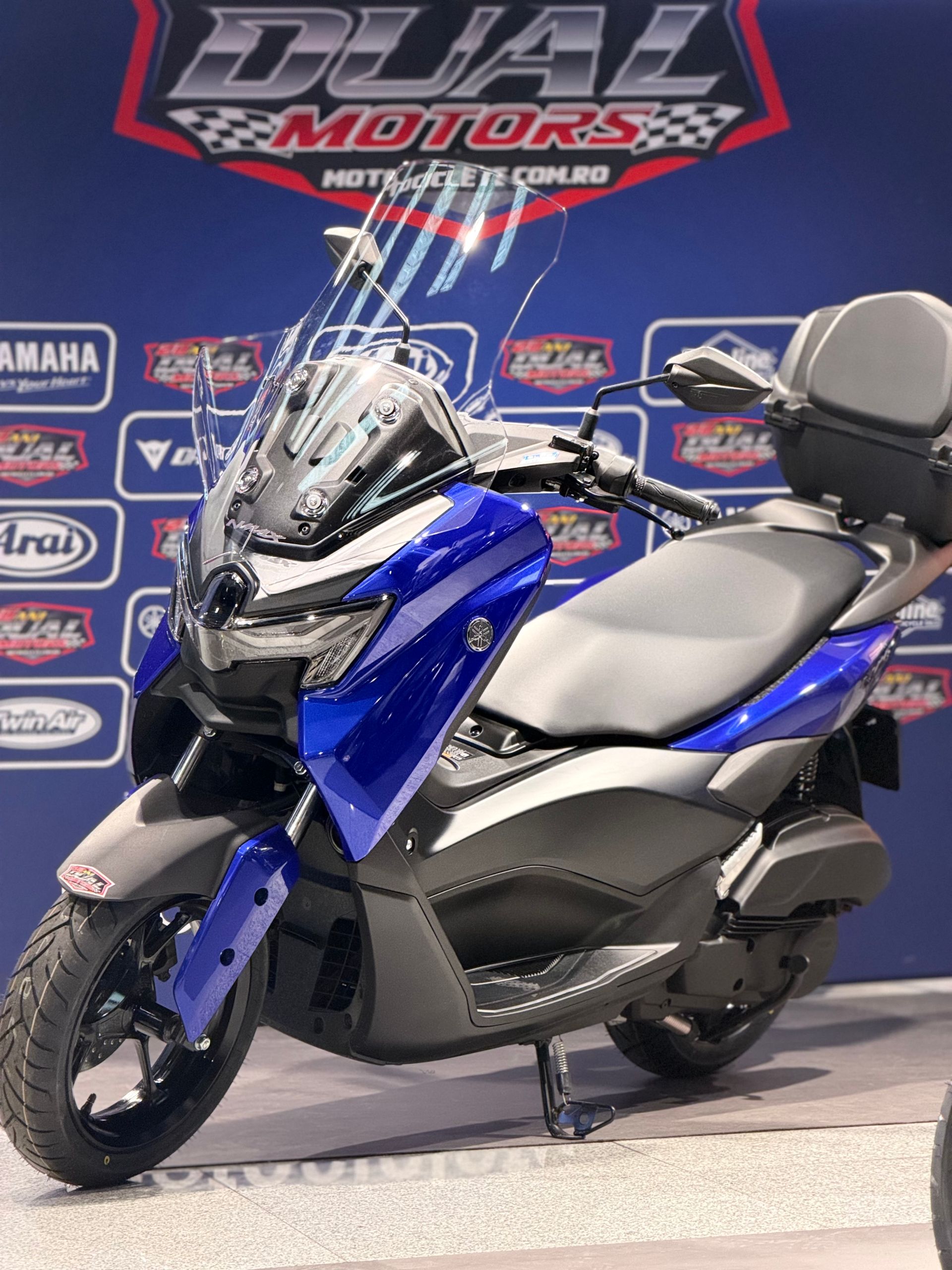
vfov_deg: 19.6
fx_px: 3667
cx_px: 476
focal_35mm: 100
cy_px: 635
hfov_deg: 14.8
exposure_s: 1/50
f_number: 2.8
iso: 400
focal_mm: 16.89
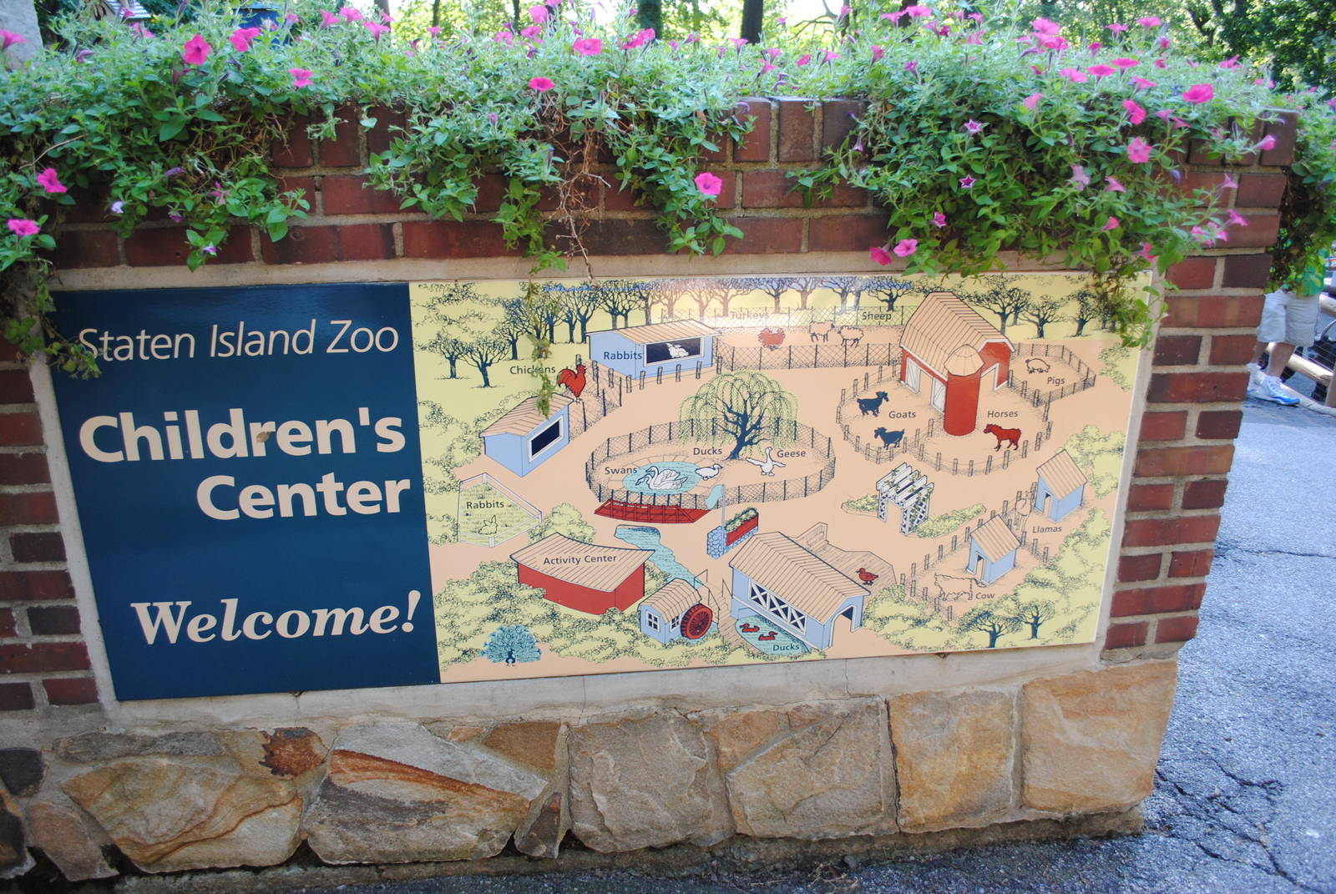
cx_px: 668
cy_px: 447
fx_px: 1003
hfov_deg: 67.3
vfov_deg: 48.0
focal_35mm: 27
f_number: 4.5
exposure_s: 1/80
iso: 200
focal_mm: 18
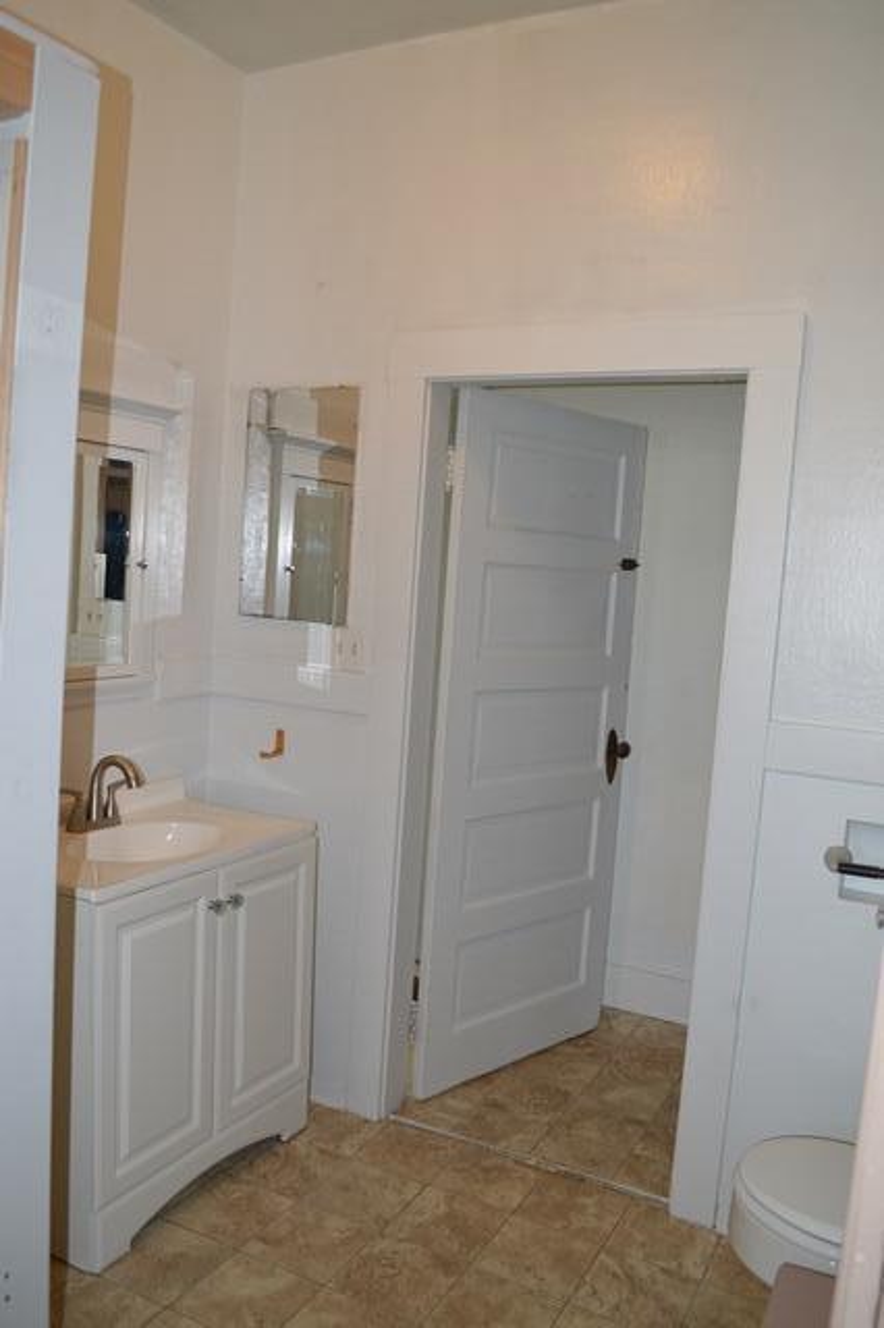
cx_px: 442
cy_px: 664
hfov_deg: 47.9
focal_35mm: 27
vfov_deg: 67.4
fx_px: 995
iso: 450
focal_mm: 18
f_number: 3.5
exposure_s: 1/60
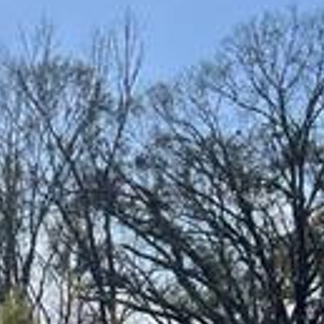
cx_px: -88
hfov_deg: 14.7
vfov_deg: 13.9
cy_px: 548
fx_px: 1207
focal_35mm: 114
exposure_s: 1/6211
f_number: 1.5
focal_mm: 5.7
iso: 50
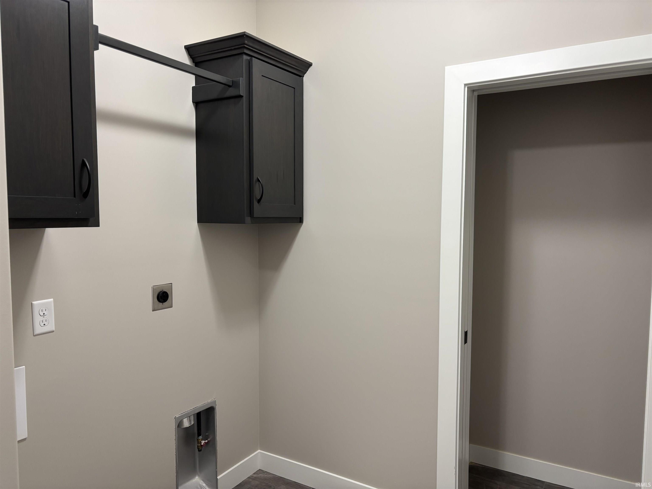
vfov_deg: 53.1
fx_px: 490
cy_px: 244
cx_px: 326
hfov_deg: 67.3
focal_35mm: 26
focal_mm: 5.96
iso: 125
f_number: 1.6
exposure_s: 1/60
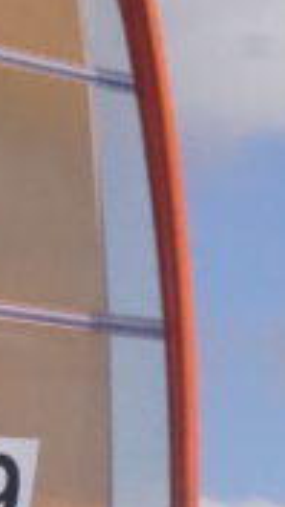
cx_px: 1304
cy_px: 701
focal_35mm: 268
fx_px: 3601
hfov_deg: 4.1
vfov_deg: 7.9
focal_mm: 30
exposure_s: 1/4000
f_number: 16
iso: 3200
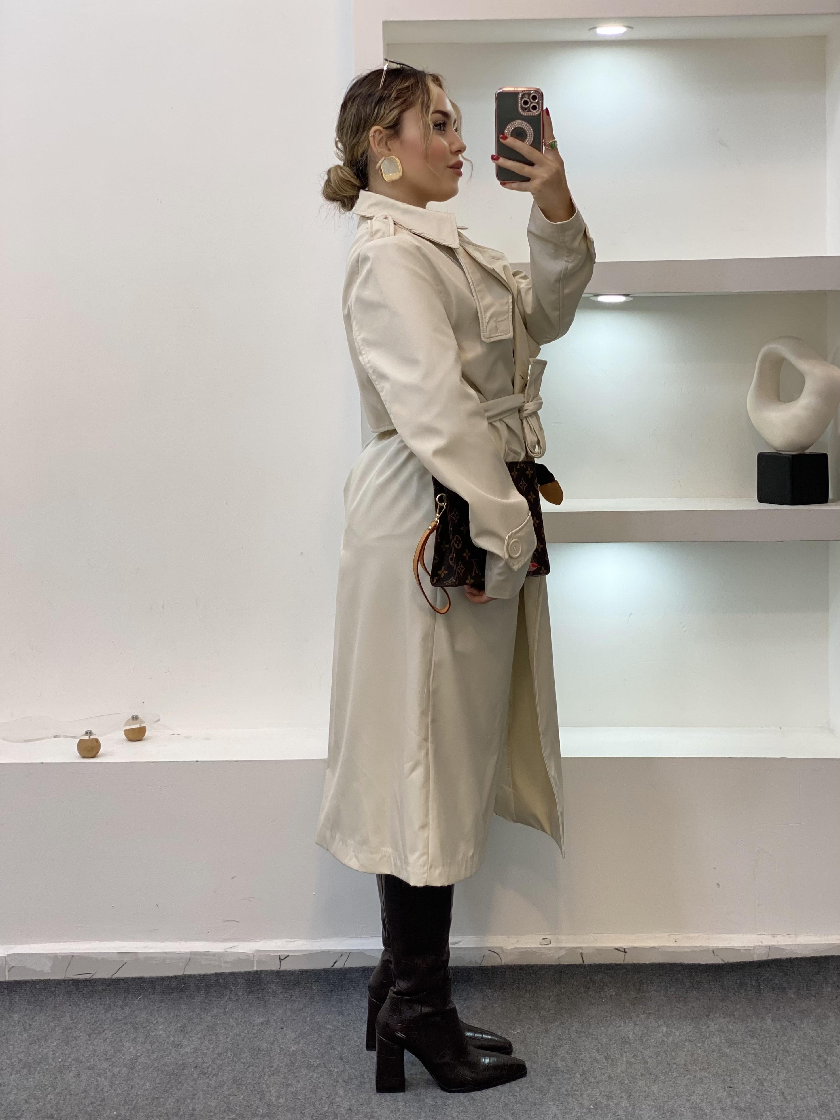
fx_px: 1683
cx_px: 420
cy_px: 560
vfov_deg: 36.8
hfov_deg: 28.0
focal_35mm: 52
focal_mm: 6
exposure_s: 1/100
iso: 64
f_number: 2
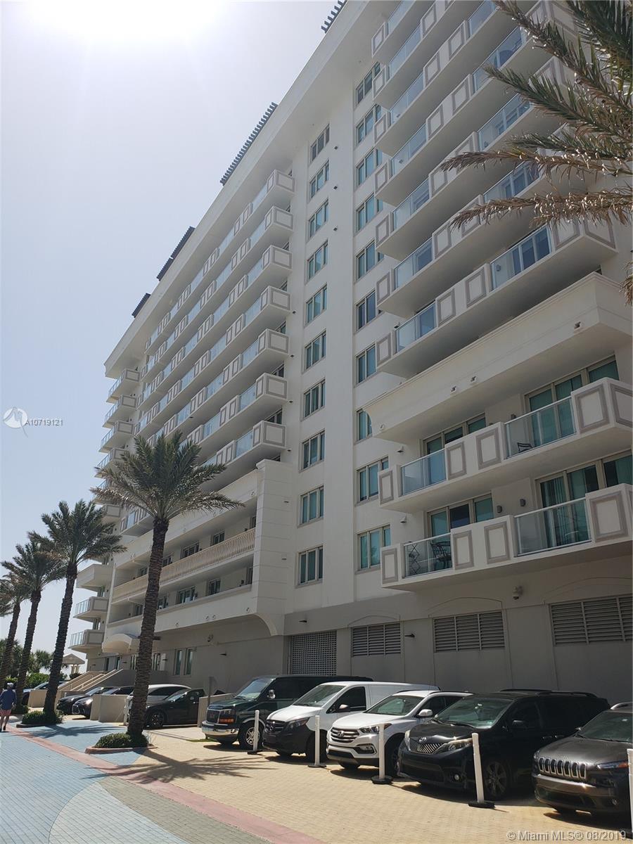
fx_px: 634
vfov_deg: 67.3
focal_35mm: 26
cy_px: 422
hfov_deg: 53.1
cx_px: 316
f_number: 2.4
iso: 50
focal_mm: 4.3
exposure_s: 1/2089
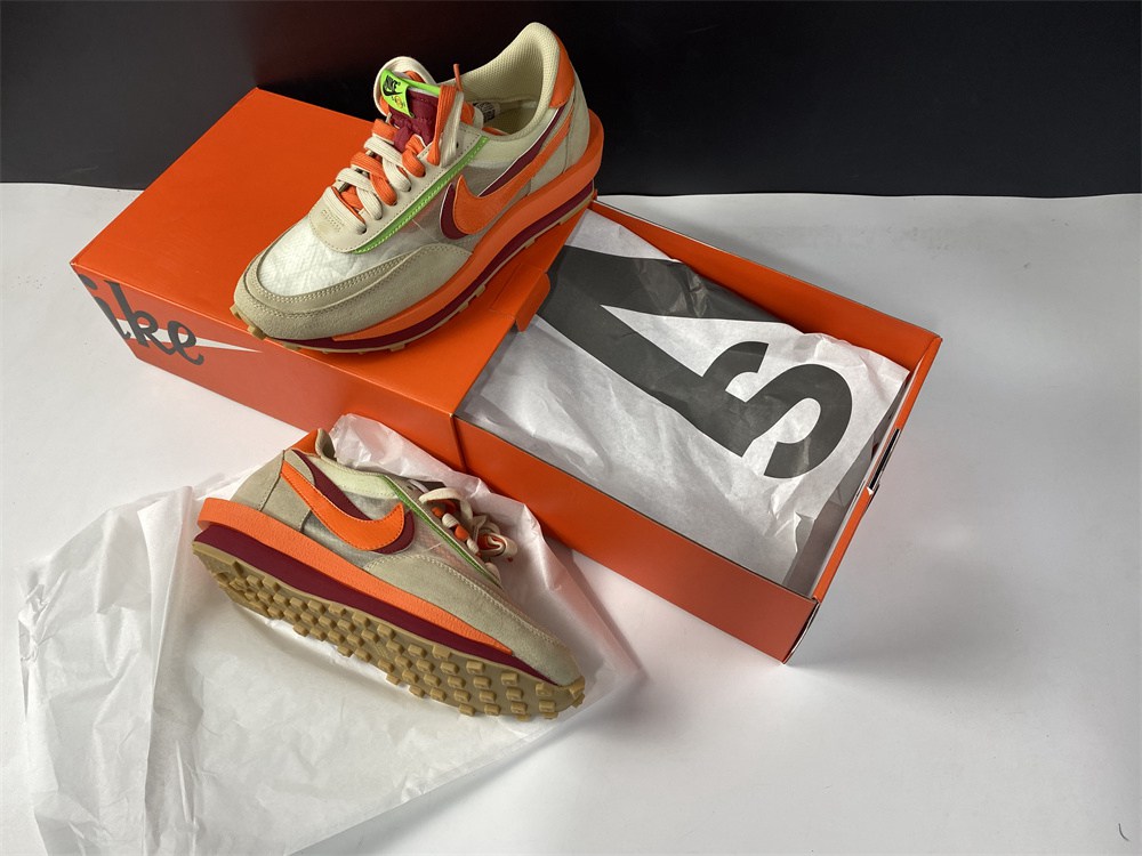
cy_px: 428
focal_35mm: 26
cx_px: 571
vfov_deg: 53.1
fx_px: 858
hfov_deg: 67.3
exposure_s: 1/100
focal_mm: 4.25
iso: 50
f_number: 1.8
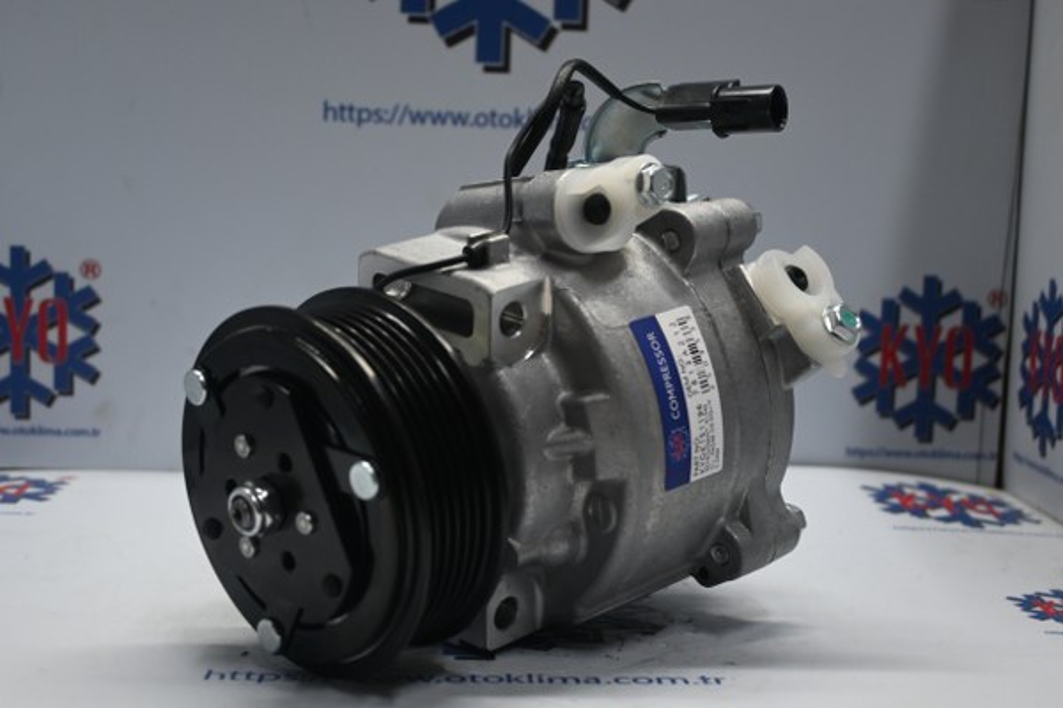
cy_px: 354
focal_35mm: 52
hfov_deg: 37.9
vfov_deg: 25.8
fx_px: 1550
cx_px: 532
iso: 640
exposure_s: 1/60
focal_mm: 35
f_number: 5.3
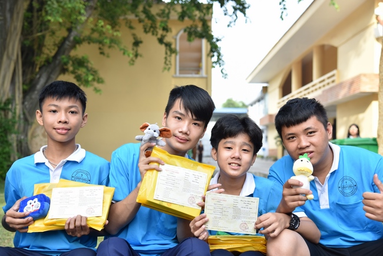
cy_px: 128
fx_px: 511
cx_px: 192
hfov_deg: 41.1
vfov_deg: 28.1
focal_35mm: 48
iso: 320
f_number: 4.5
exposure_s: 1/250
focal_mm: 48
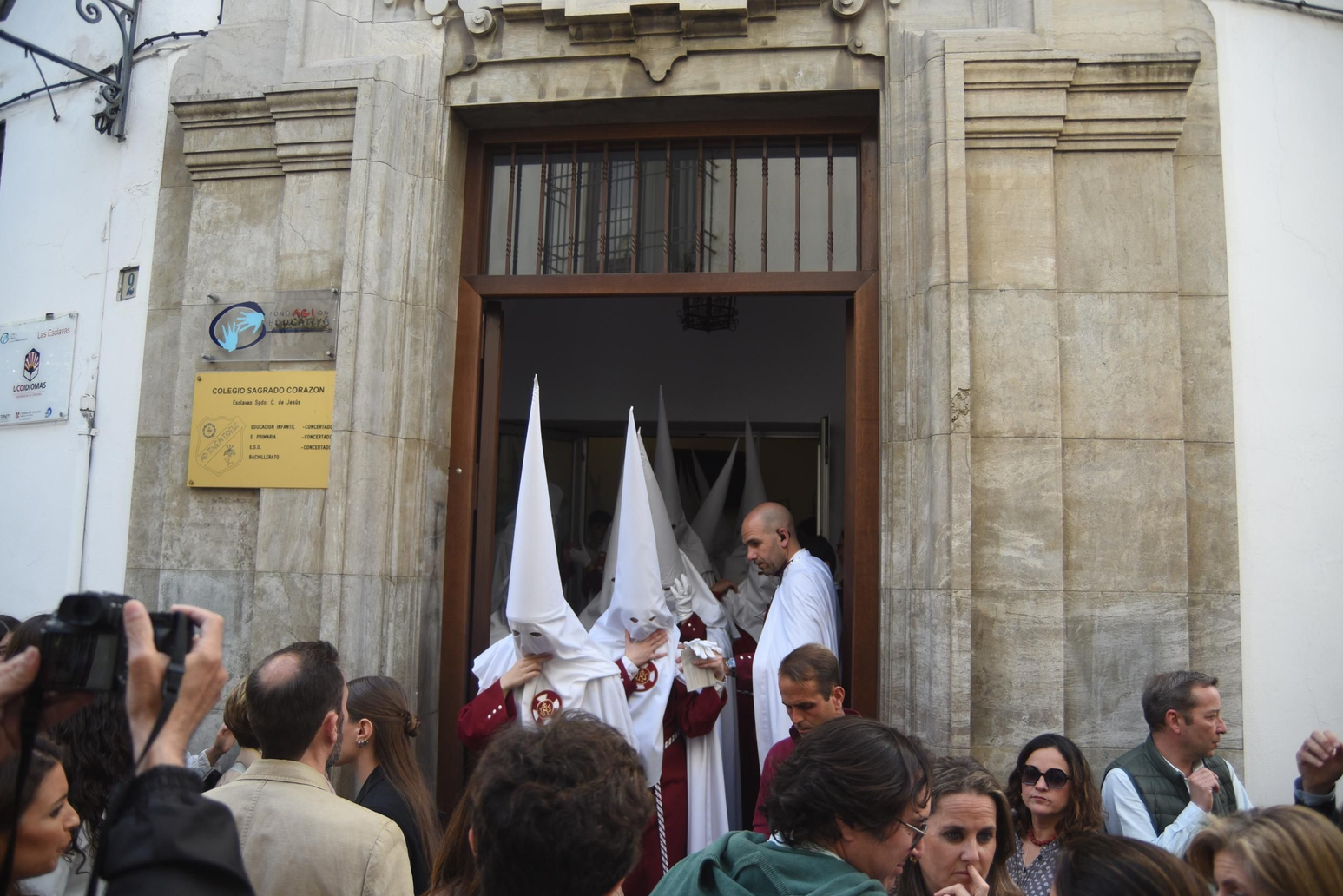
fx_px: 1119
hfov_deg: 61.9
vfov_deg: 43.6
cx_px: 682
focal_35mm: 30
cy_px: 455
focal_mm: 29
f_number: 4.5
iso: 400
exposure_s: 1/500
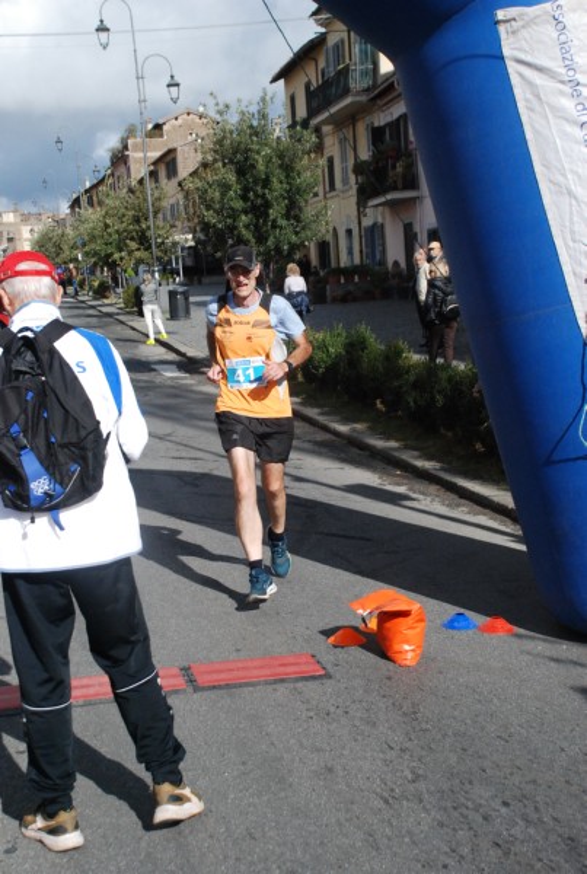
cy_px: 437
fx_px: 1277
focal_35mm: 52
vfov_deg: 37.8
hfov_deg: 25.9
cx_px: 294
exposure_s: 1/2000
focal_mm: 35
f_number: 8
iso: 1000
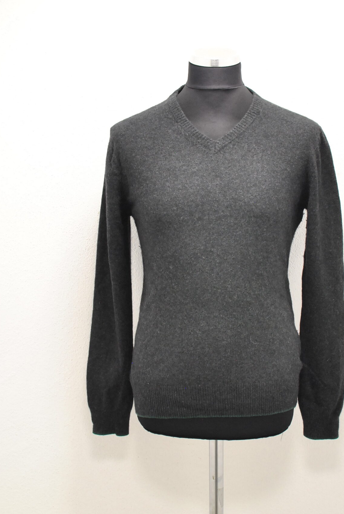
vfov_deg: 33.6
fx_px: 851
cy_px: 233
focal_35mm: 60
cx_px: 182
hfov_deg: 22.8
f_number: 4
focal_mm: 35
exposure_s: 1/80
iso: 800
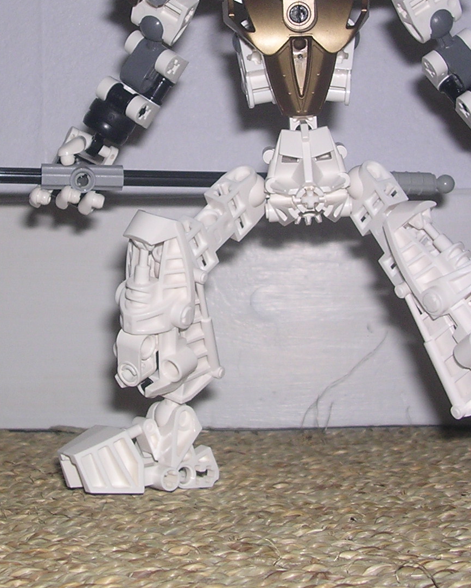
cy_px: 179
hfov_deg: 21.8
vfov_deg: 26.9
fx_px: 1220
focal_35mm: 70
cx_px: 157
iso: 100
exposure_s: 1/60.1
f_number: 2.8
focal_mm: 5.8
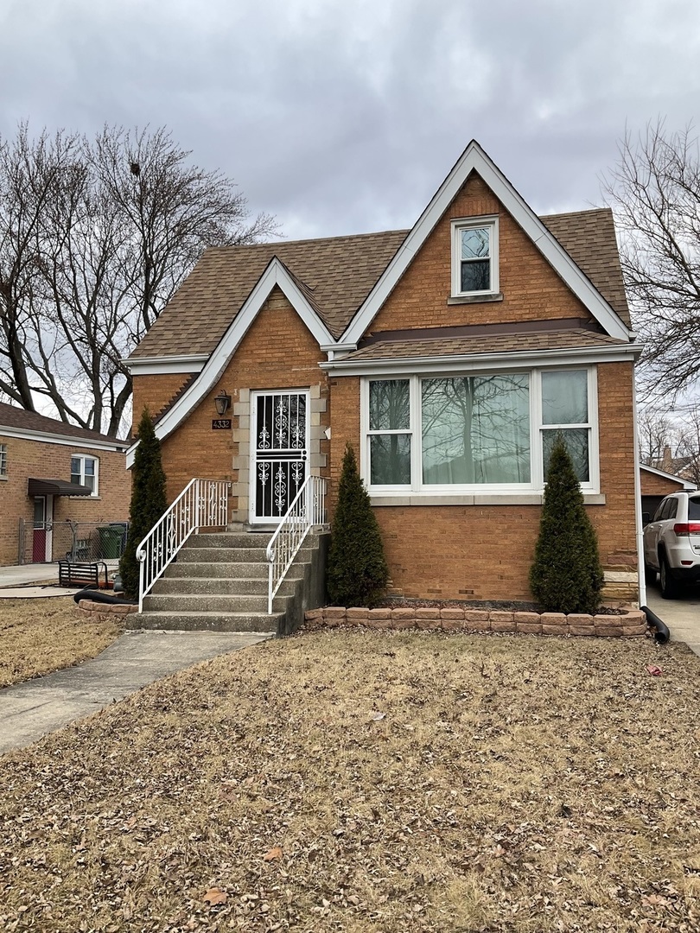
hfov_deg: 48.2
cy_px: 466
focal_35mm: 29
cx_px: 350
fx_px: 782
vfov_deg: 61.7
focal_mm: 3
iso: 25
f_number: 1.8
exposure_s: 1/1076
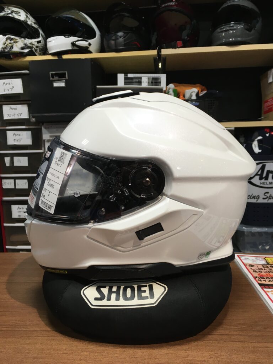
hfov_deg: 48.2
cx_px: 136
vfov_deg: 61.7
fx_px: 305
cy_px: 182
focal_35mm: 29
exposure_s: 1/30
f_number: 2.2
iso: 32
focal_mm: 4.15
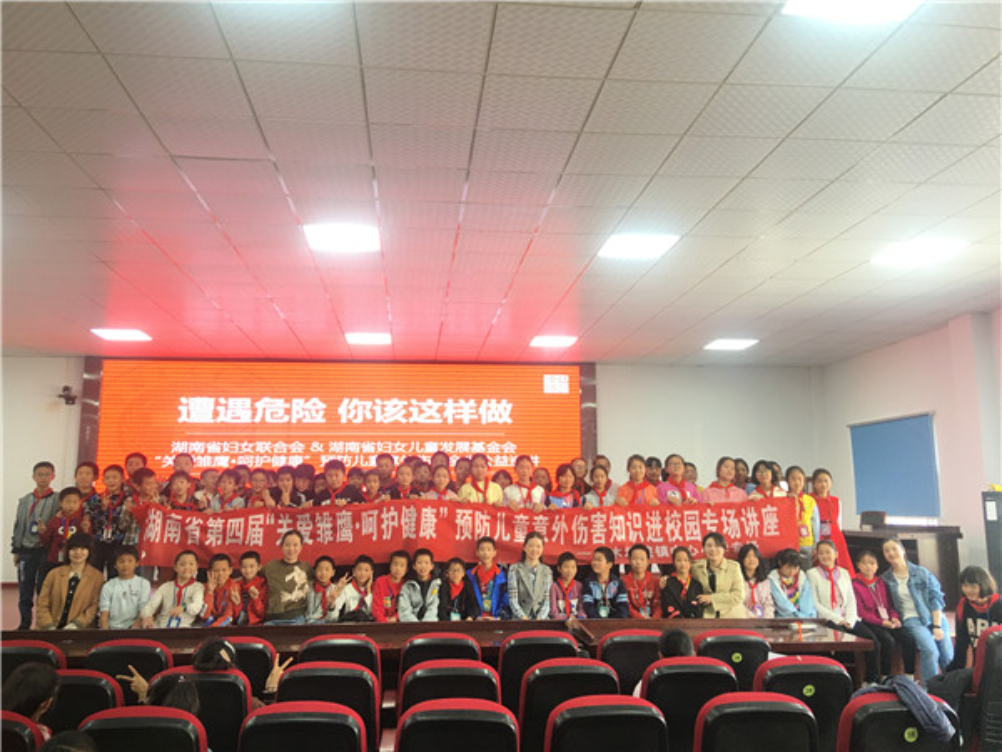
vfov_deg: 48.2
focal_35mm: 29
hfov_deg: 61.7
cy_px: 376
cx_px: 501
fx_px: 839
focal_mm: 4.15
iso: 50
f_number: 2.2
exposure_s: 1/33
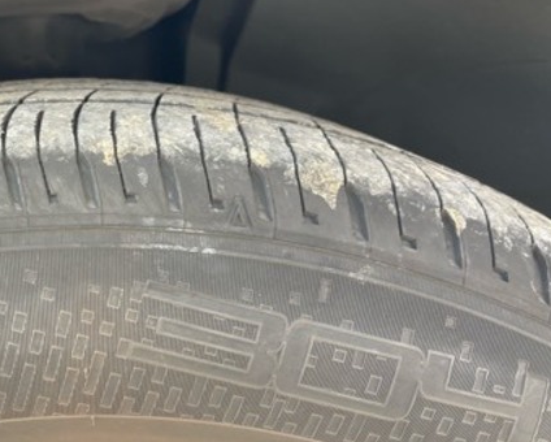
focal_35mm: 46
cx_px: 58
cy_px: 169
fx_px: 751
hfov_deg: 37.7
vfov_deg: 32.7
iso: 80
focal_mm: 5.1
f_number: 1.6
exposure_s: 1/121
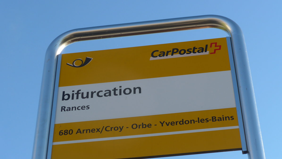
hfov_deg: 26.2
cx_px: 141
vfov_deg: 14.9
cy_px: 78
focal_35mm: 81
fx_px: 606
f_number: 4.2
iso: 80
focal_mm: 15
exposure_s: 1/320
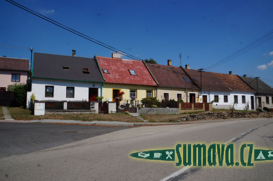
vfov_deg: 47.8
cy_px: 90
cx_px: 136
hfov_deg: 67.4
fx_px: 205
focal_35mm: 27
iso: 200
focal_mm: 18
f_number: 14
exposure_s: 1/320
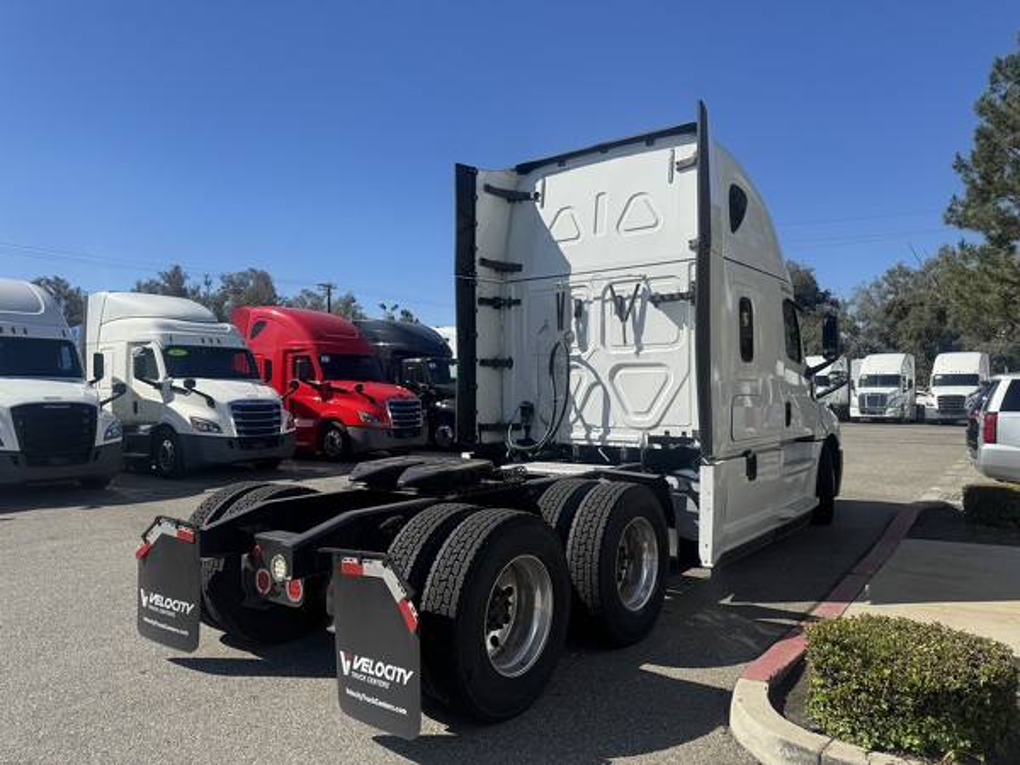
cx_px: 510
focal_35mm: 24
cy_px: 382
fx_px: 707
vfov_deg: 56.8
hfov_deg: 71.6
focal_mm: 6.76
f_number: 1.78
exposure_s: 1/4608
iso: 80
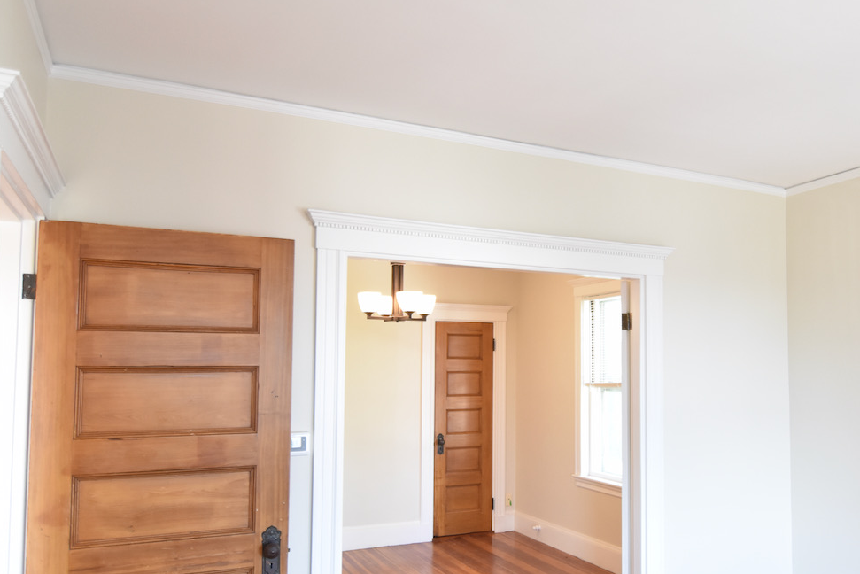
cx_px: 555
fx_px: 709
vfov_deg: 44.0
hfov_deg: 61.3
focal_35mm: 30
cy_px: 319
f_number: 2.8
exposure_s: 1/125
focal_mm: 15
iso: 1000
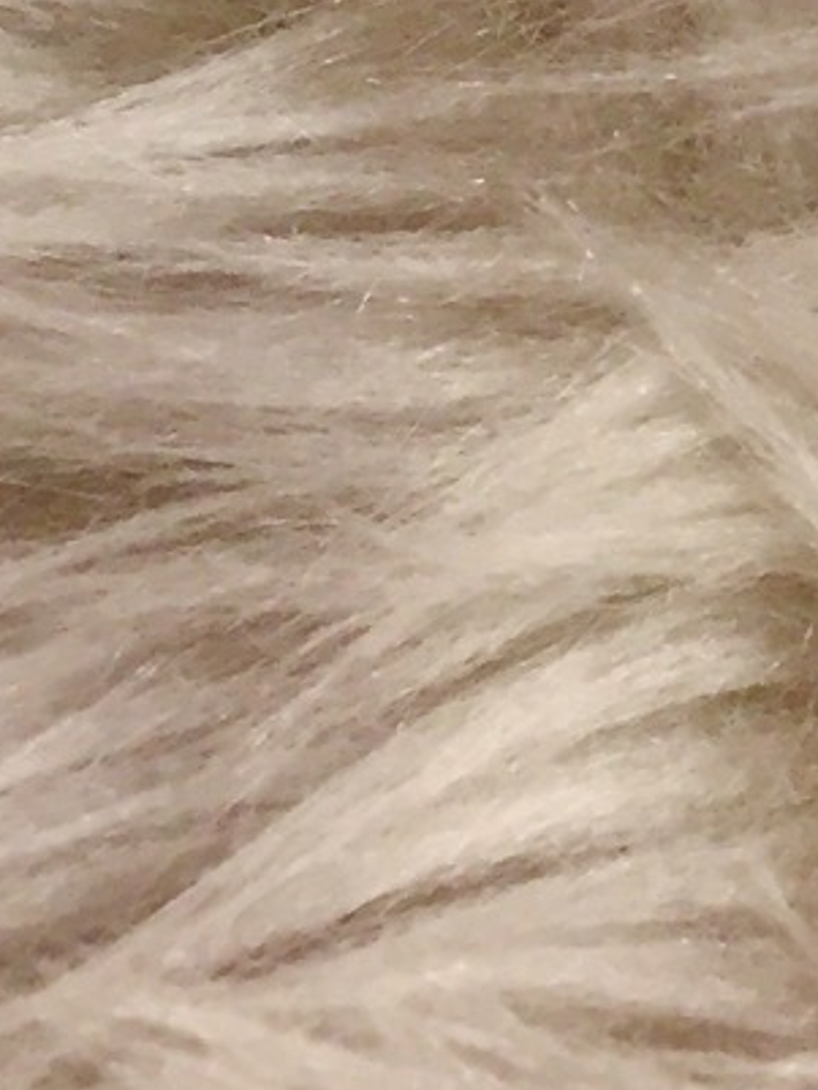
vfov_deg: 11.2
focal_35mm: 148
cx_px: 1633
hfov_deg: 9.4
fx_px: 4661
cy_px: -1492
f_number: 2.2
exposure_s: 1/30
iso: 40
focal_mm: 4.15
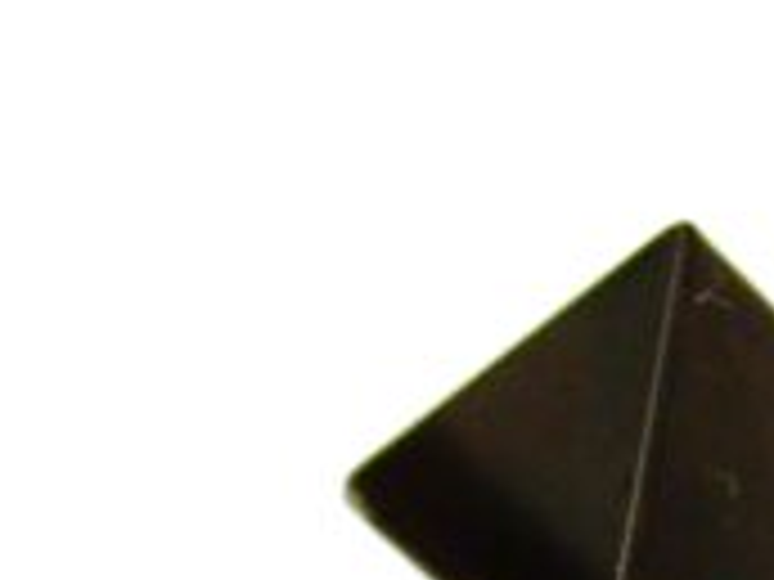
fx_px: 3488
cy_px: 1147
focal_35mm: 156
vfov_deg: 9.0
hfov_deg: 12.6
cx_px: 567
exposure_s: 1/180
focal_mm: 5.8
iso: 50
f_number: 2.8
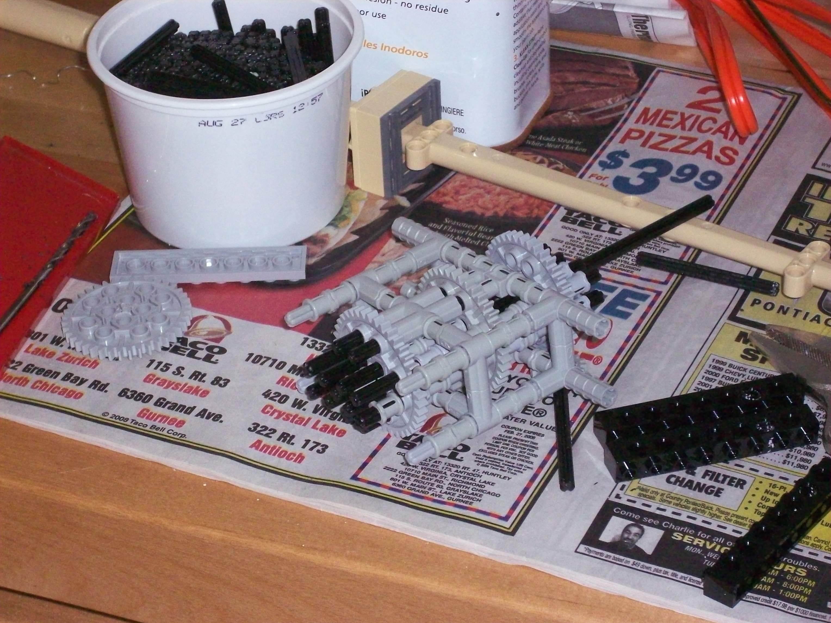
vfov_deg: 13.3
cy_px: 312
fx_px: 2665
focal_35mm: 111
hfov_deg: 17.7
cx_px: 416
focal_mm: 18.6
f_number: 5.2
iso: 400
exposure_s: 1/257
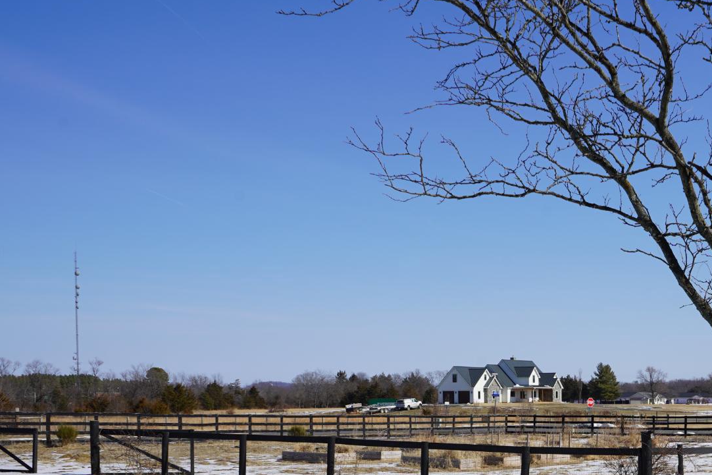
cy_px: 442
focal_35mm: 53
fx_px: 1048
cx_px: 599
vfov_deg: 24.6
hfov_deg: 35.9
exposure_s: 1/250
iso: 100
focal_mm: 28
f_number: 10
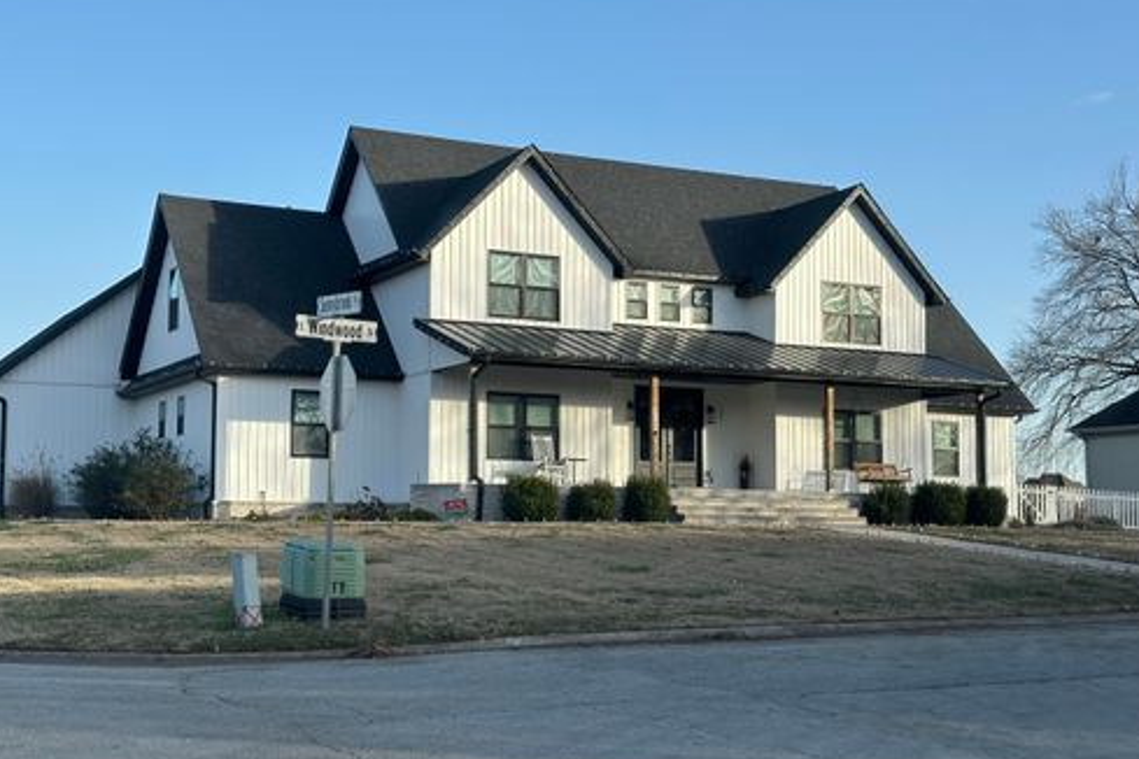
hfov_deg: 38.9
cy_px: 402
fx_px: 1613
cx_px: 564
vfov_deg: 26.5
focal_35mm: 51
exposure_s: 1/1085
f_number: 1.78
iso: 64
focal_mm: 6.86
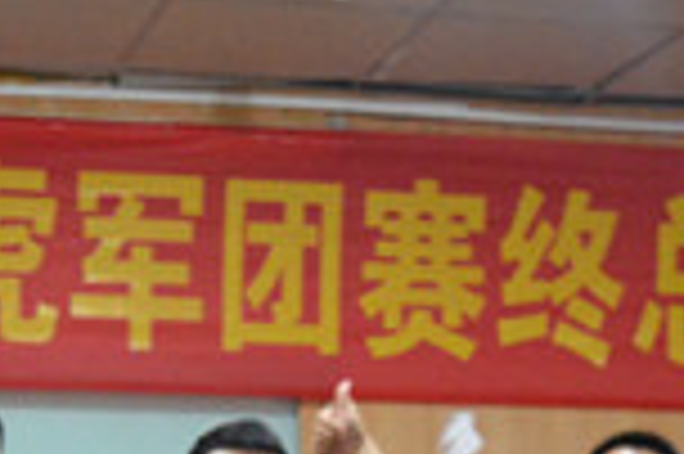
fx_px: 2695
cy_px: 859
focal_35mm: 142
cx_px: 198
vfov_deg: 9.1
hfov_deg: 14.4
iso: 3200
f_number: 4
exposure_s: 1/20
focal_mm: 24
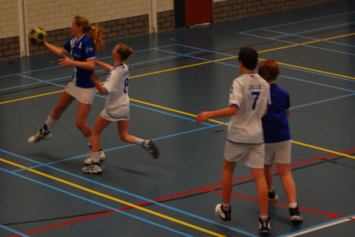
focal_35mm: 100
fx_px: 986
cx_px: 171
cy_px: 116
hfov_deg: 20.4
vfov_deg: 13.7
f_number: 4.2
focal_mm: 62
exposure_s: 1/80
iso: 800
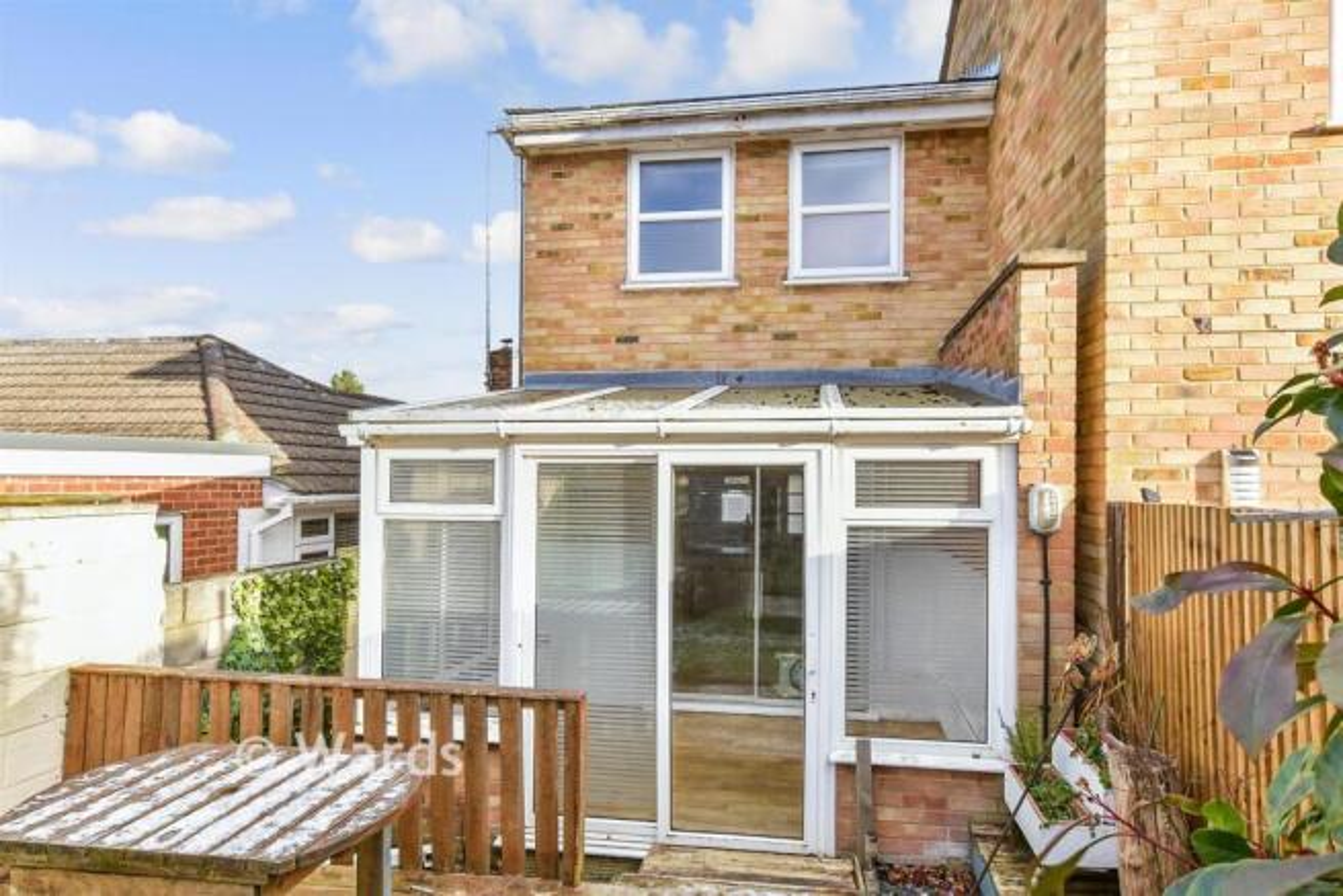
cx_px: 672
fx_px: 560
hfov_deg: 100.4
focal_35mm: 15
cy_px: 448
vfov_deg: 77.4
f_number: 8
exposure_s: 1/80
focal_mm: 10
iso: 200
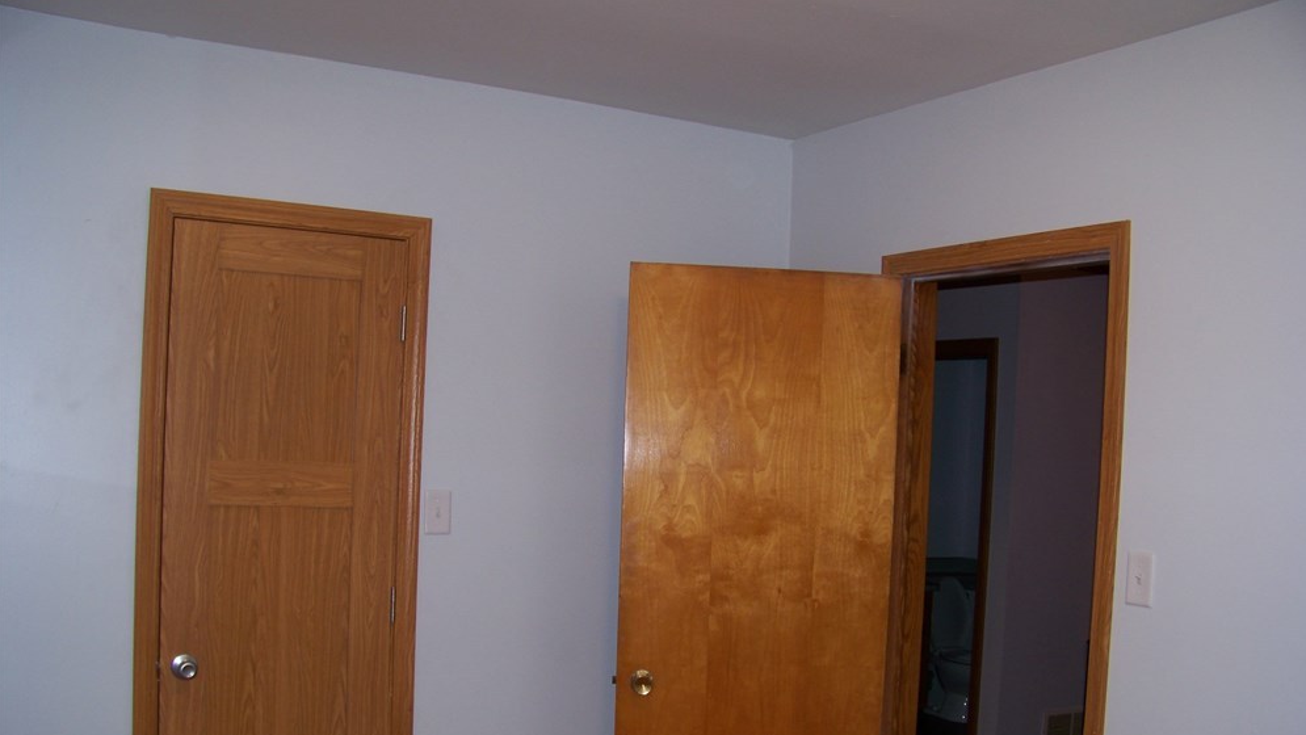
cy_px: 482
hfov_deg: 54.0
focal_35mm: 37
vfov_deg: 31.8
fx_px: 1281
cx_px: 669
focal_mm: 5.85
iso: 64
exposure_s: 1/30
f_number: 2.8
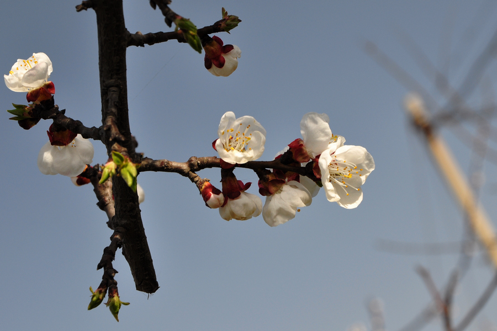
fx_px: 1553
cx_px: 248
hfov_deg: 18.2
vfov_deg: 12.2
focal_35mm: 112
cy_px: 166
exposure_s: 1/100
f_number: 11
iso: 200
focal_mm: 75
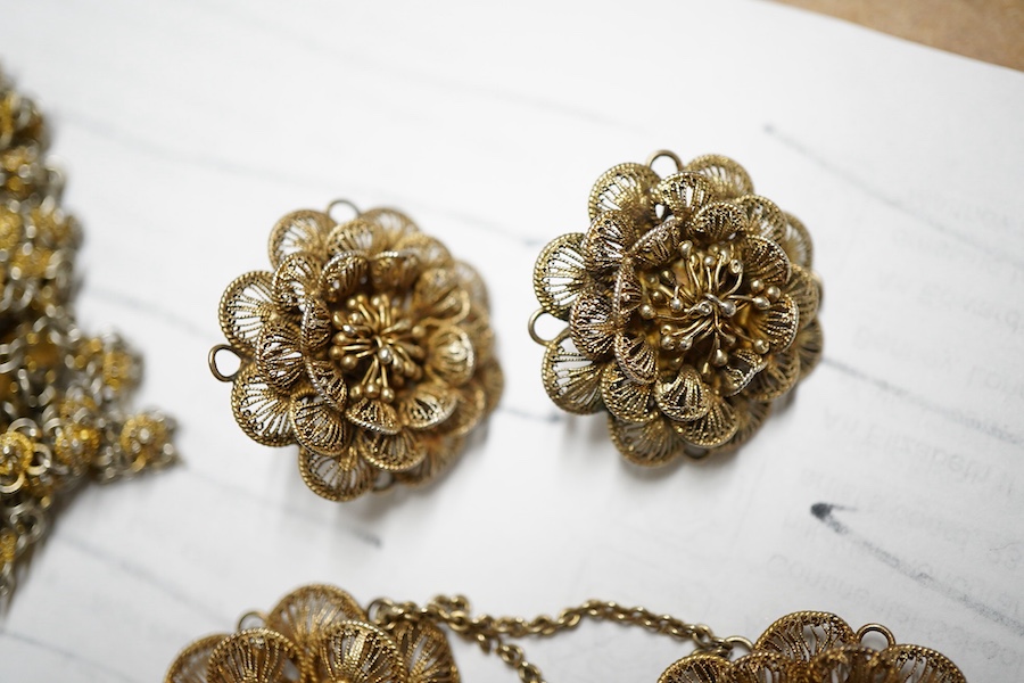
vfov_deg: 29.9
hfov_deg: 43.6
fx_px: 1280
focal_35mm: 45
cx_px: 512
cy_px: 342
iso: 1000
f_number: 5
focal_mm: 30
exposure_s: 1/125
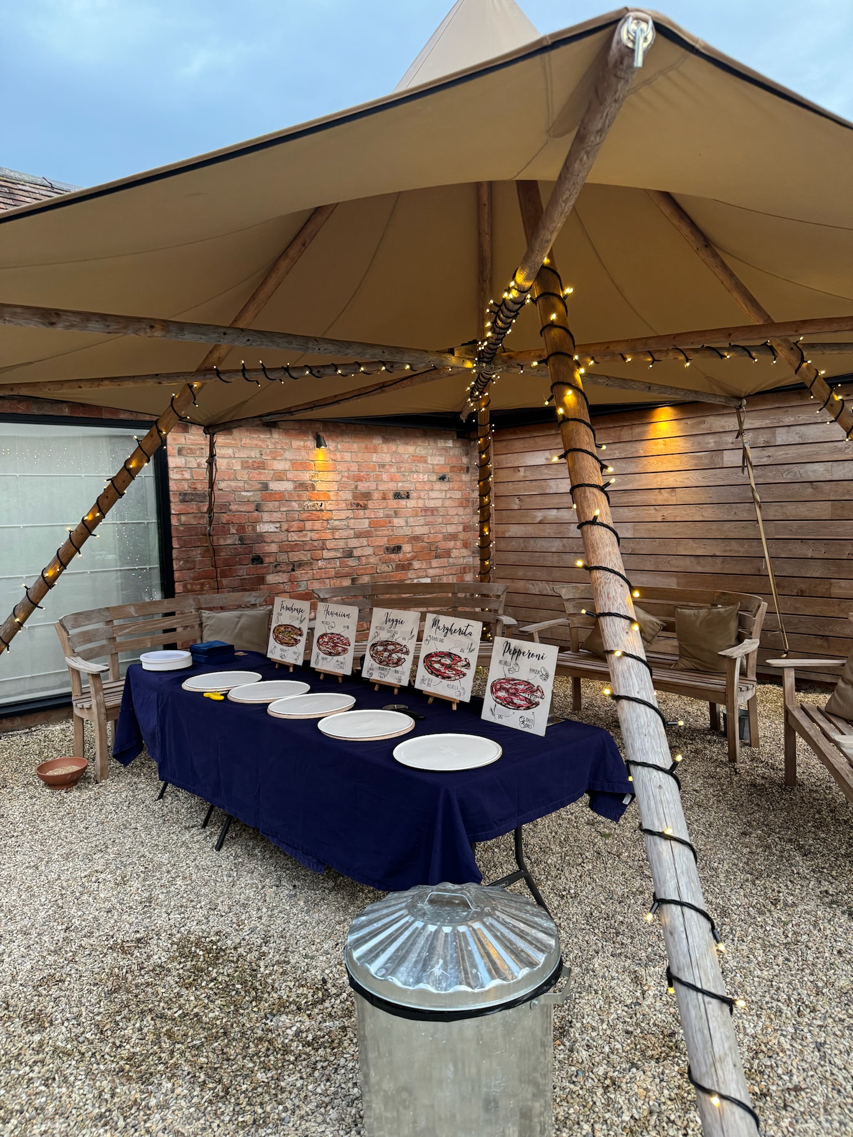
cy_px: 568
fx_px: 789
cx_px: 426
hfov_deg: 56.8
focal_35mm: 24
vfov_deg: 71.6
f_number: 1.78
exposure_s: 1/100
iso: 200
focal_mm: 6.76
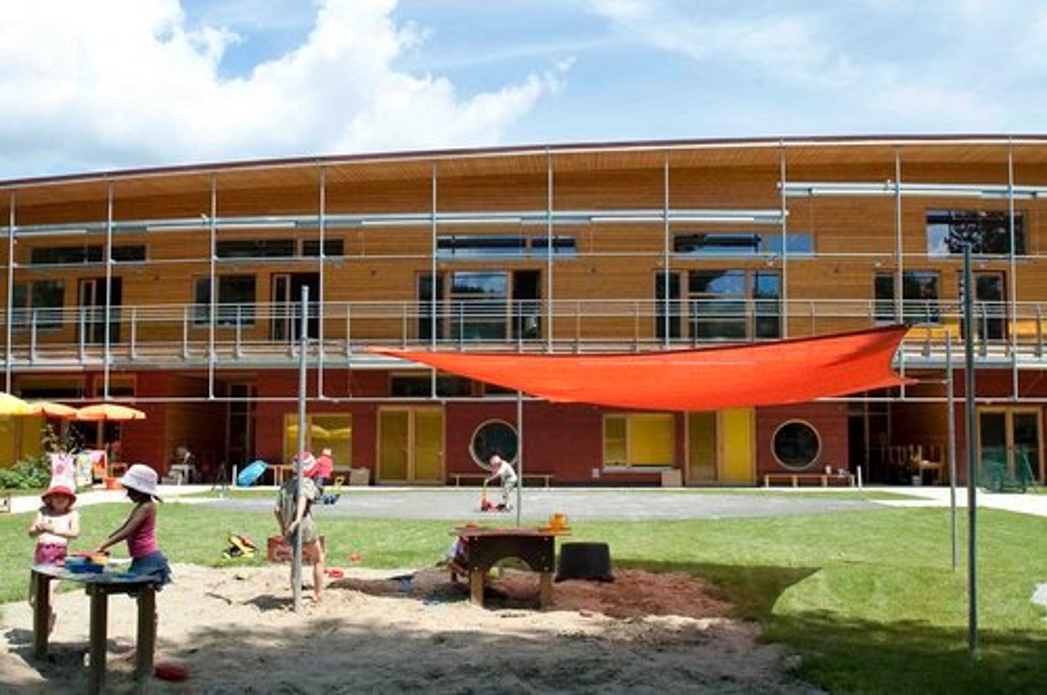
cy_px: 348
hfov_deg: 53.2
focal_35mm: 36
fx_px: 1046
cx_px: 524
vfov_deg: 36.8
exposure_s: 1/125
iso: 200
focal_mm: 24
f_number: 8
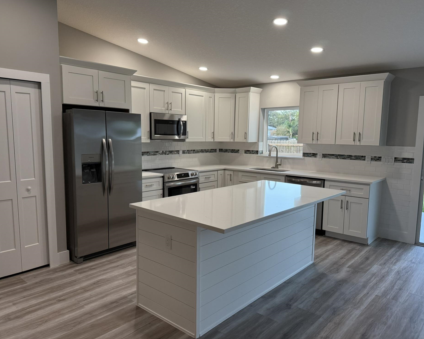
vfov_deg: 54.9
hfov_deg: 66.0
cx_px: 205
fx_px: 326
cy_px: 172
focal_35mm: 26
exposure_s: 1/238
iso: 200
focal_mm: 6.76
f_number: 1.78
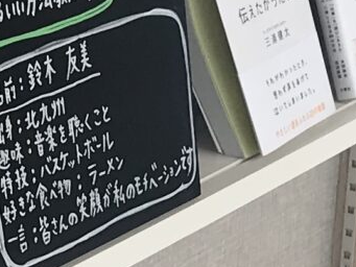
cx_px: -6
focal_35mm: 210
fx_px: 2160
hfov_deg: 9.4
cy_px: 330
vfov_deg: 7.0
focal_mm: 3.99
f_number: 1.8
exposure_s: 1/656
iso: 20
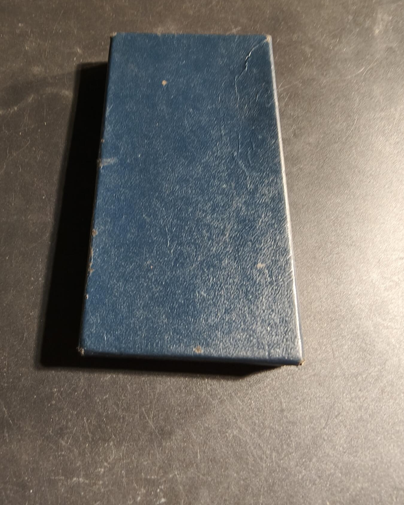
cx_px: 202
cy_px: 267
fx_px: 359
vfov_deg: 70.2
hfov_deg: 58.8
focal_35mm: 24
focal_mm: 2.32
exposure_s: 1/50
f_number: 2
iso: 200
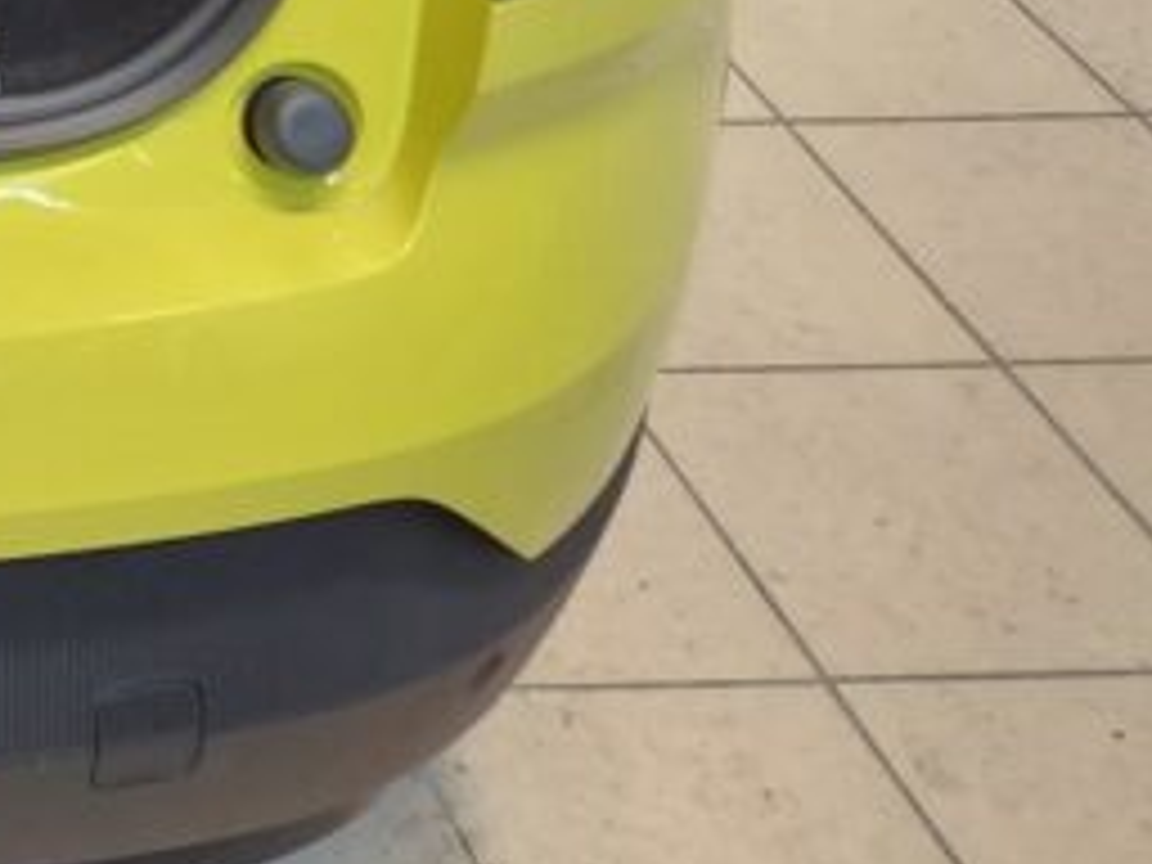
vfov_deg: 14.2
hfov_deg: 17.3
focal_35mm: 92
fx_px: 3062
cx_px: -927
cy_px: -693
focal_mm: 5.4
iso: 200
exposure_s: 1/100
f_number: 1.8
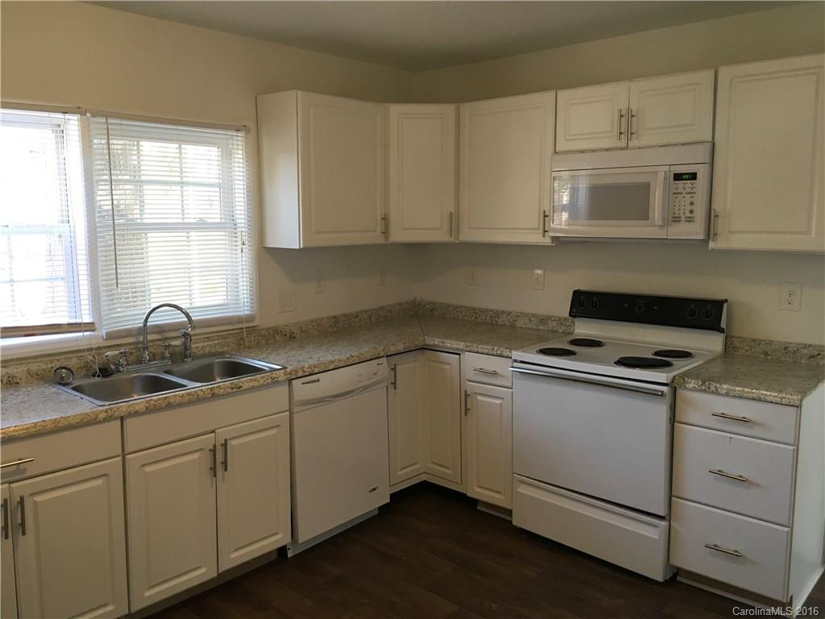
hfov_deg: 61.7
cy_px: 310
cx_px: 412
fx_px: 691
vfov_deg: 48.2
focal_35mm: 29
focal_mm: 4.15
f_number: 2.2
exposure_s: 1/30
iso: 80
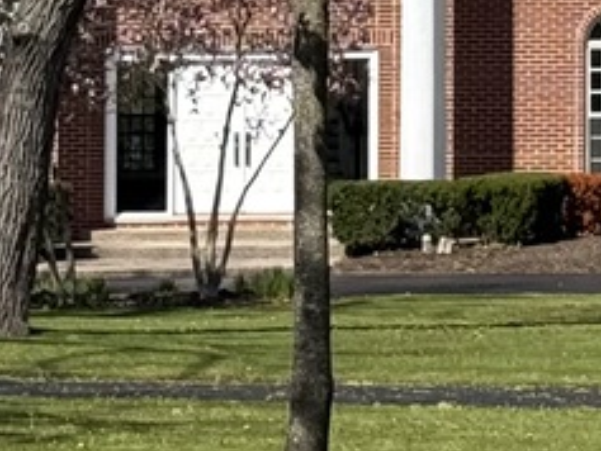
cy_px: -347
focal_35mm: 292
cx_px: 913
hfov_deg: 6.7
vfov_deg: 5.0
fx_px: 5072
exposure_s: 1/5208
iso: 64
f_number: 1.78
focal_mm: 6.76
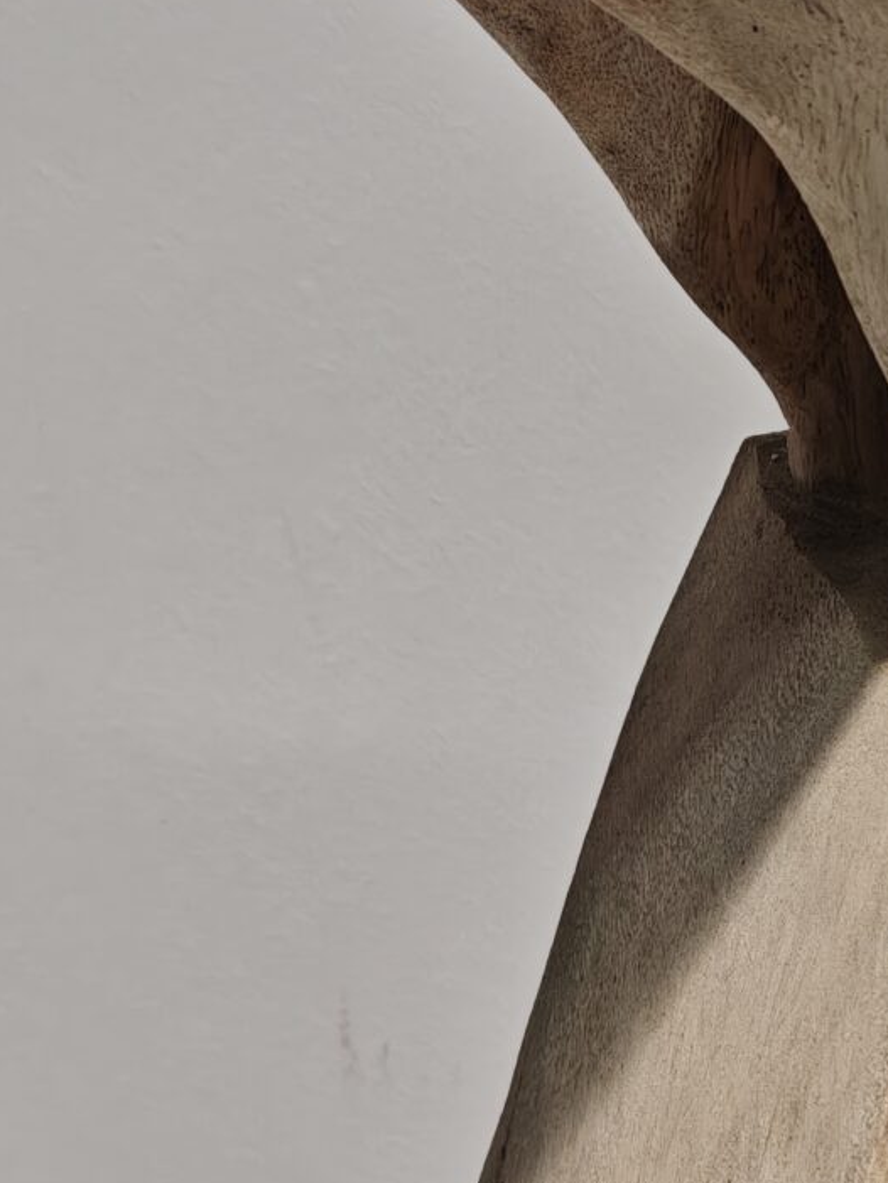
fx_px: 5744
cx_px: 1481
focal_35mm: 168
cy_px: 331
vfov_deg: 11.7
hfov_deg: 8.6
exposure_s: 1/100
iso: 200
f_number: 1.63
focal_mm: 8.72
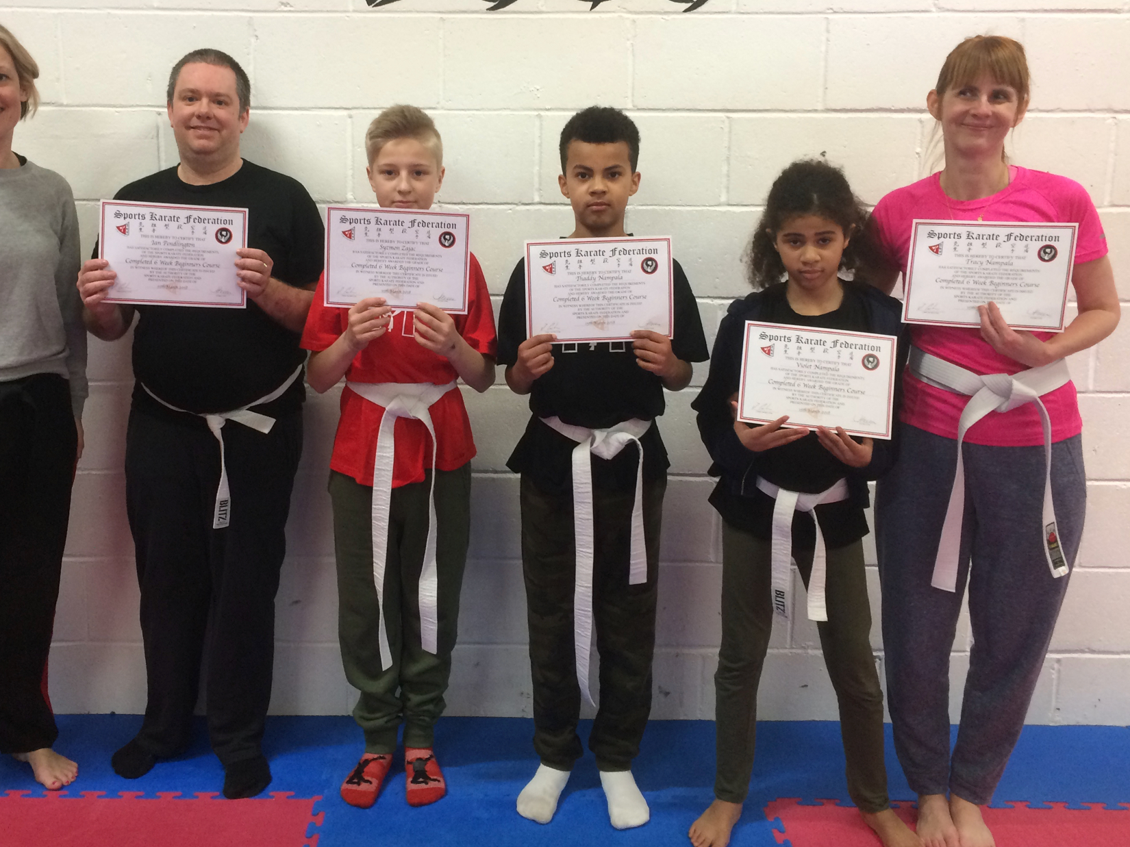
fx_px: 1175
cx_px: 479
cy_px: 339
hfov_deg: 51.2
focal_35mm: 36
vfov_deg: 39.5
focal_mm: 4.15
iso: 160
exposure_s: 1/33
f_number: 2.2
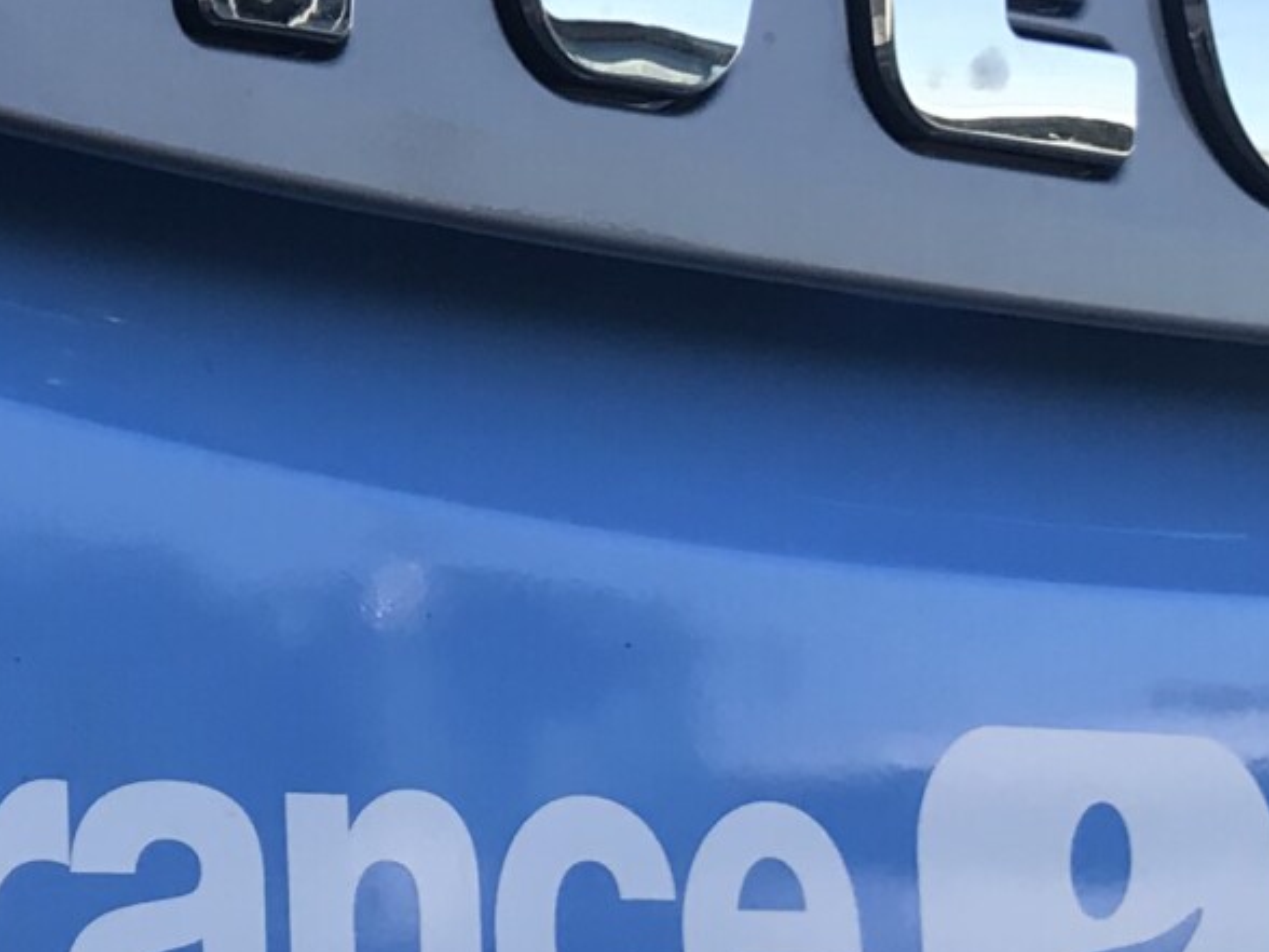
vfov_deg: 11.9
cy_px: -106
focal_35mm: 122
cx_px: -708
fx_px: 4472
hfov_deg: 14.9
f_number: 1.8
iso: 20
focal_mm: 3.99
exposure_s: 1/570
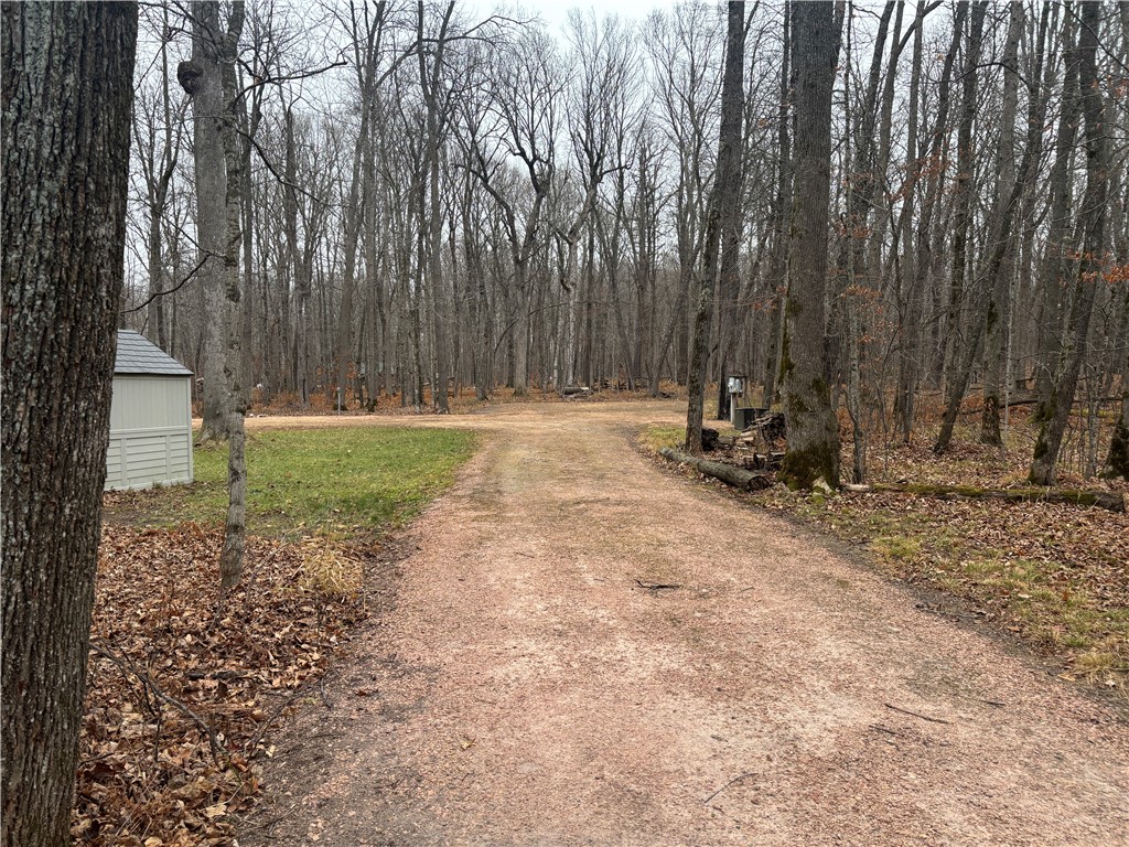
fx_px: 848
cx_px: 564
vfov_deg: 53.1
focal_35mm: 26
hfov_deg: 67.3
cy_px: 424
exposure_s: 1/86
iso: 125
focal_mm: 5.96
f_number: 1.6
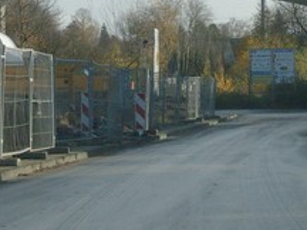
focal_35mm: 262
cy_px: -31
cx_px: 151
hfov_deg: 7.6
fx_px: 2324
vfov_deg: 5.7
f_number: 4.4
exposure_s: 1/750
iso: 80
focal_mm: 15.3
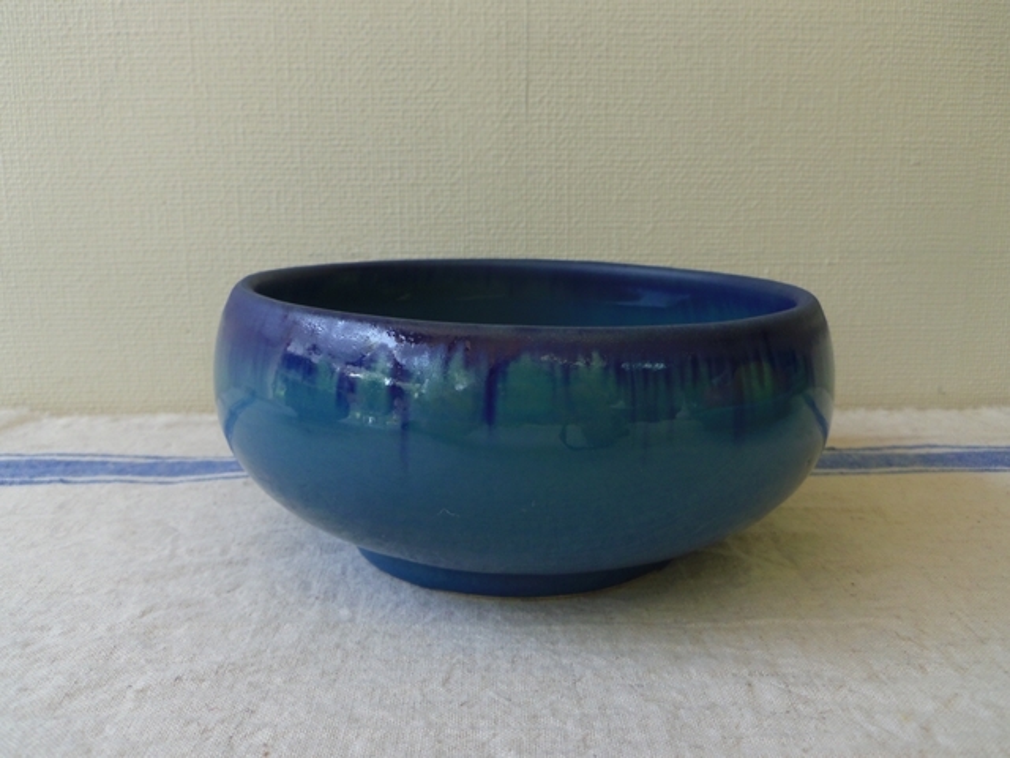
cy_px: 379
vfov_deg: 49.7
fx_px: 817
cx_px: 505
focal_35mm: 28
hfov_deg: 63.4
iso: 125
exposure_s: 1/40
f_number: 3.9
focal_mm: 5
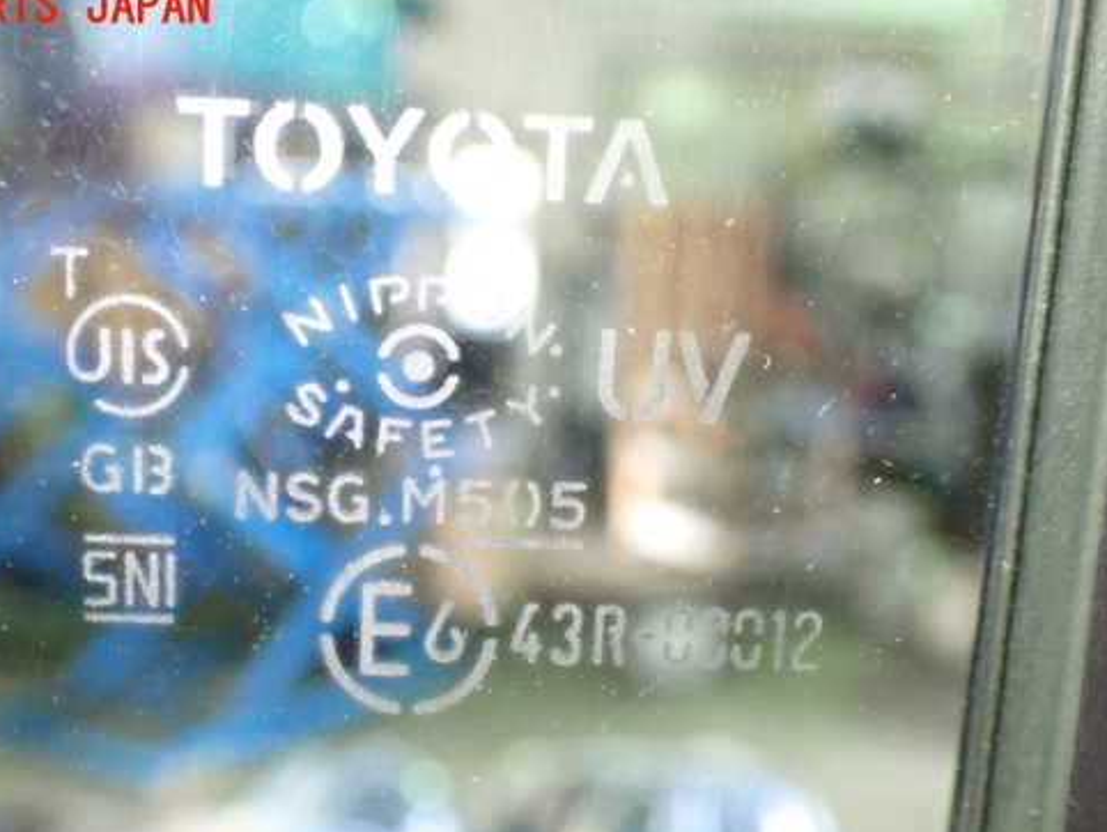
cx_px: 482
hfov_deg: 37.4
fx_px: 1632
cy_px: 496
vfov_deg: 28.5
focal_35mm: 51
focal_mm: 7.31
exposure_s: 1/40
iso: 1000
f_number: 2.8
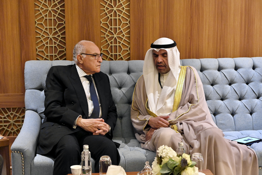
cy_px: 88
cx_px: 131
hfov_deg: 33.9
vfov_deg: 23.0
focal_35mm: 59
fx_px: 429
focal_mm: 59
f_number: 6
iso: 10000
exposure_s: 1/125
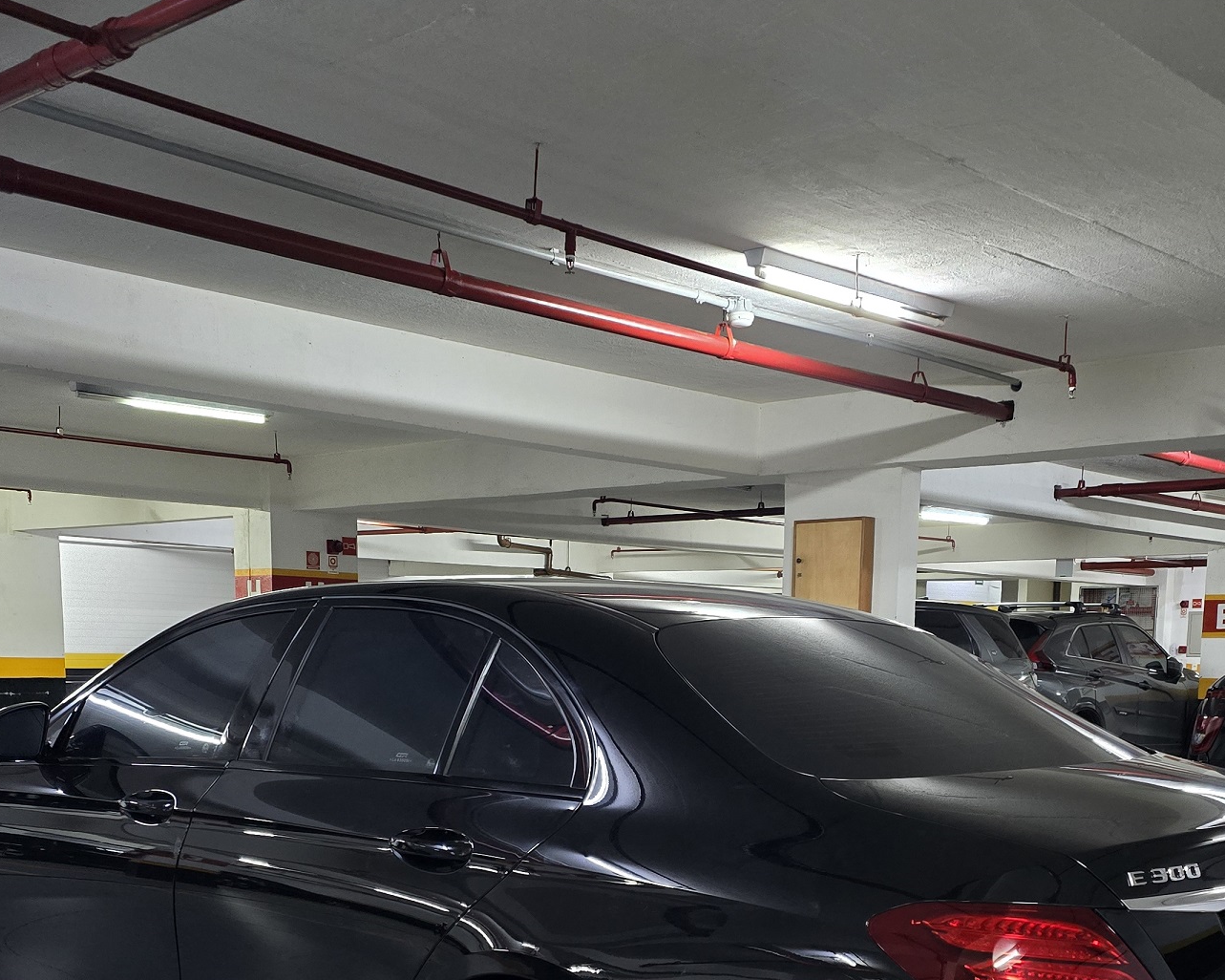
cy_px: 846
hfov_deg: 43.8
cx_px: 635
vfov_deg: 34.1
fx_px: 1522
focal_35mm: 42
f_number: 1.7
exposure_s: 1/30
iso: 1250
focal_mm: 6.3
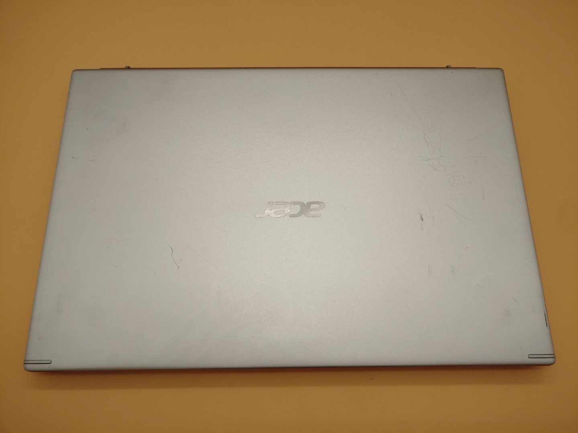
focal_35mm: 26
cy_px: 216
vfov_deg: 53.1
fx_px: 434
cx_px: 289
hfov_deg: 67.3
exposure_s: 1/901
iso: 50
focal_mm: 4.36
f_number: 1.8
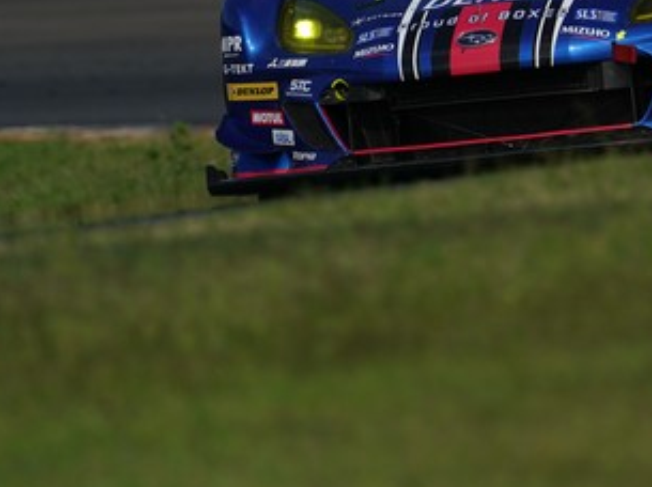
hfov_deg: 1.5
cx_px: 485
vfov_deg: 1.1
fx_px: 25661
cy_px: -15
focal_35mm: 1364
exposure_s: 1/800
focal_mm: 600
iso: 200
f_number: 7.1
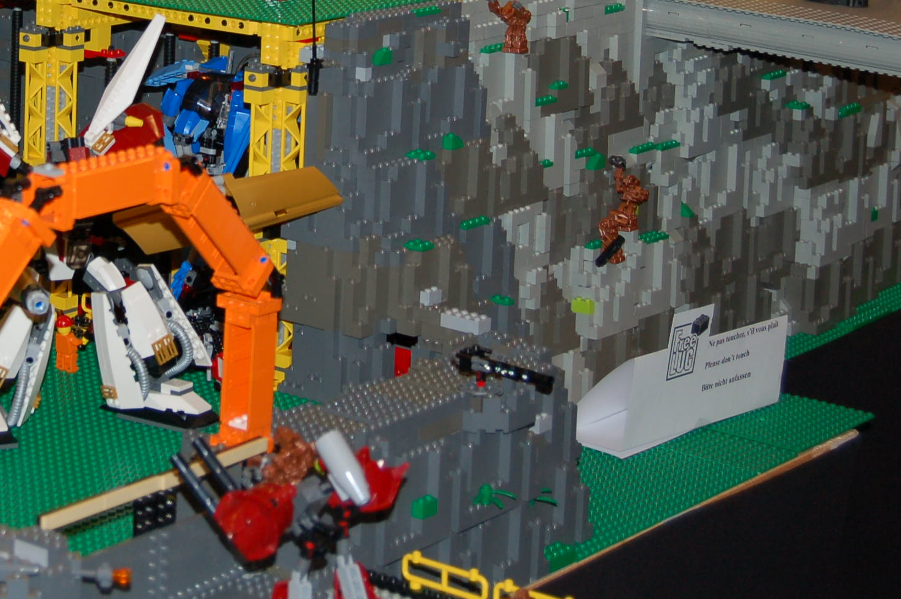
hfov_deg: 19.3
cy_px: -9
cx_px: 109
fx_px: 2601
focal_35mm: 104
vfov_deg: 13.0
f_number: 4.5
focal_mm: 34
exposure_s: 1/60
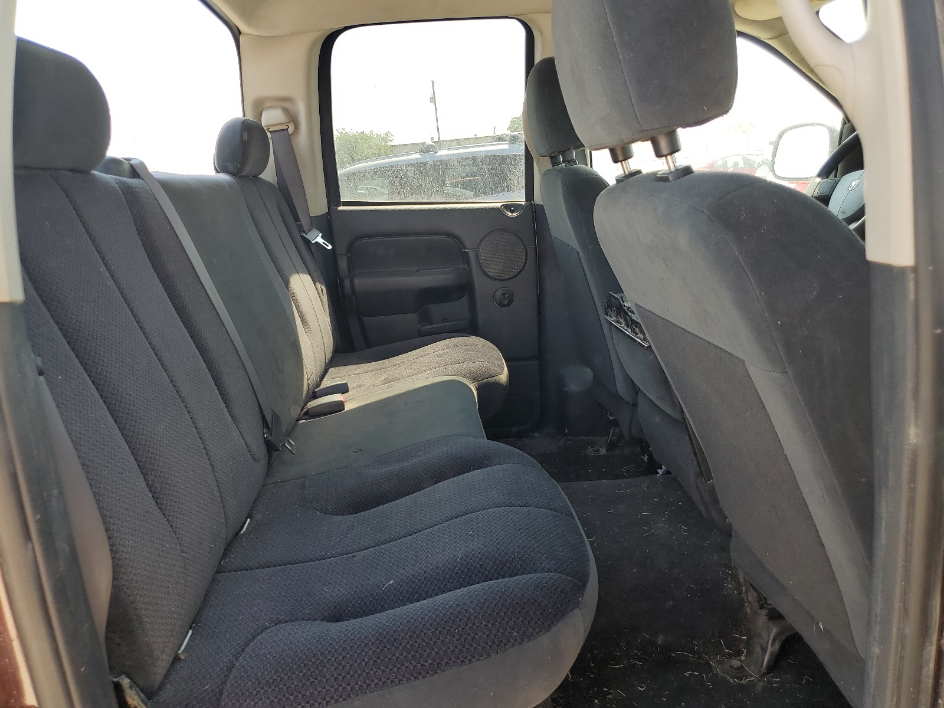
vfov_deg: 53.1
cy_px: 354
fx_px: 709
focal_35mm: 26
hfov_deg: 67.3
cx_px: 472
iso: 50
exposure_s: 1/286
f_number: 1.5
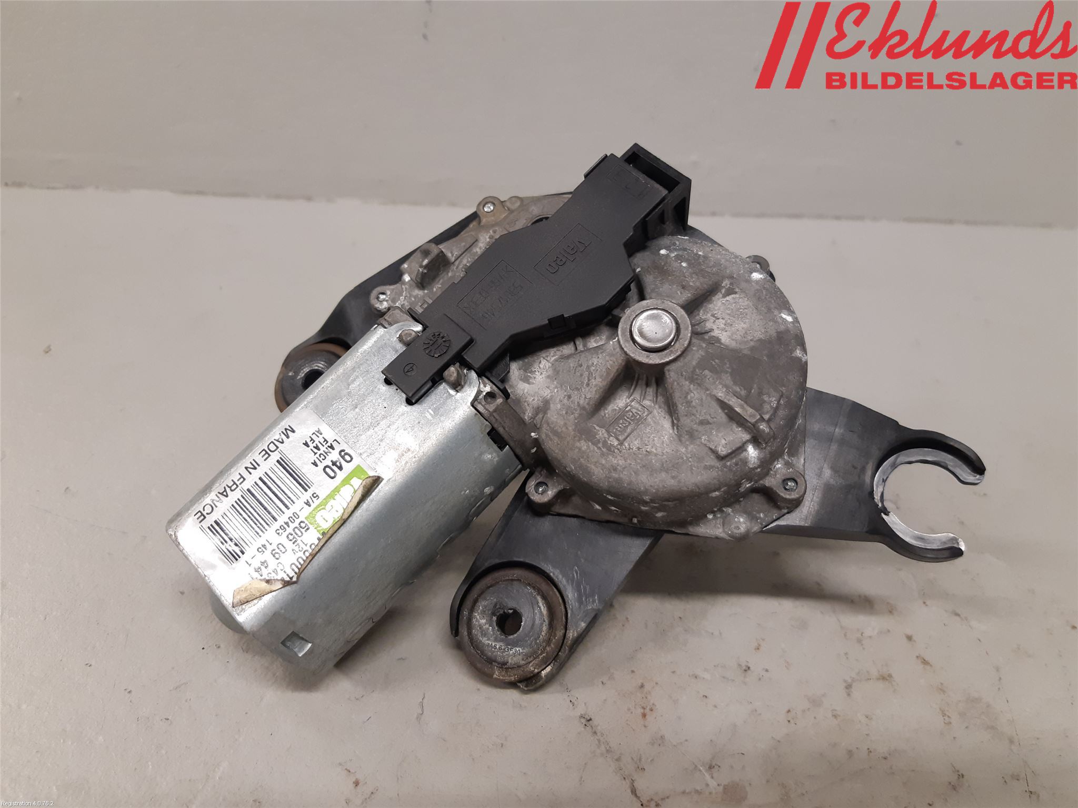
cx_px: 539
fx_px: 810
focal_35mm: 26
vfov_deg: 53.1
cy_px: 404
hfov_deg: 67.3
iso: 160
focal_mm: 3.93
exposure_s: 1/50
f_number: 1.7
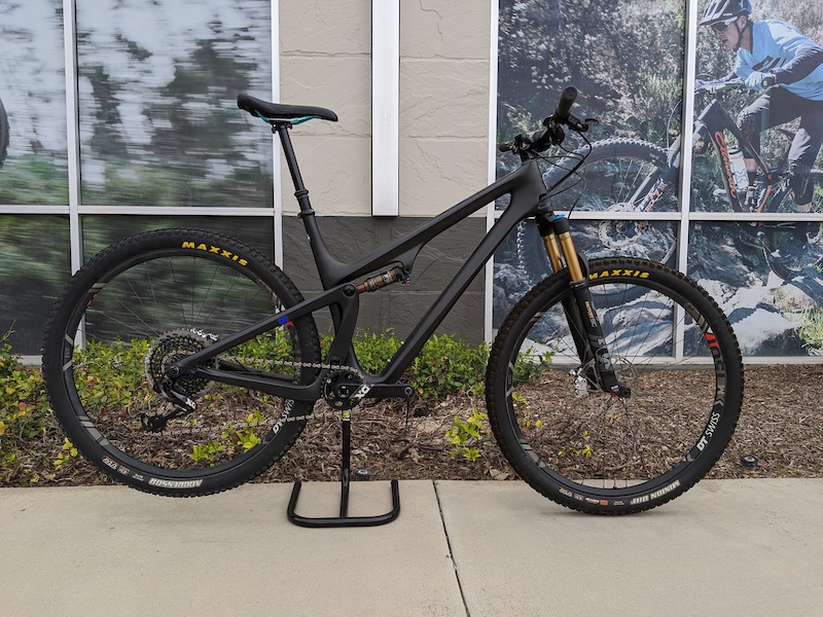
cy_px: 308
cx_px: 412
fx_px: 642
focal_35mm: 27
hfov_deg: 65.3
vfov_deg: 51.4
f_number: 1.8
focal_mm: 4.44
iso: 46
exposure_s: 1/782
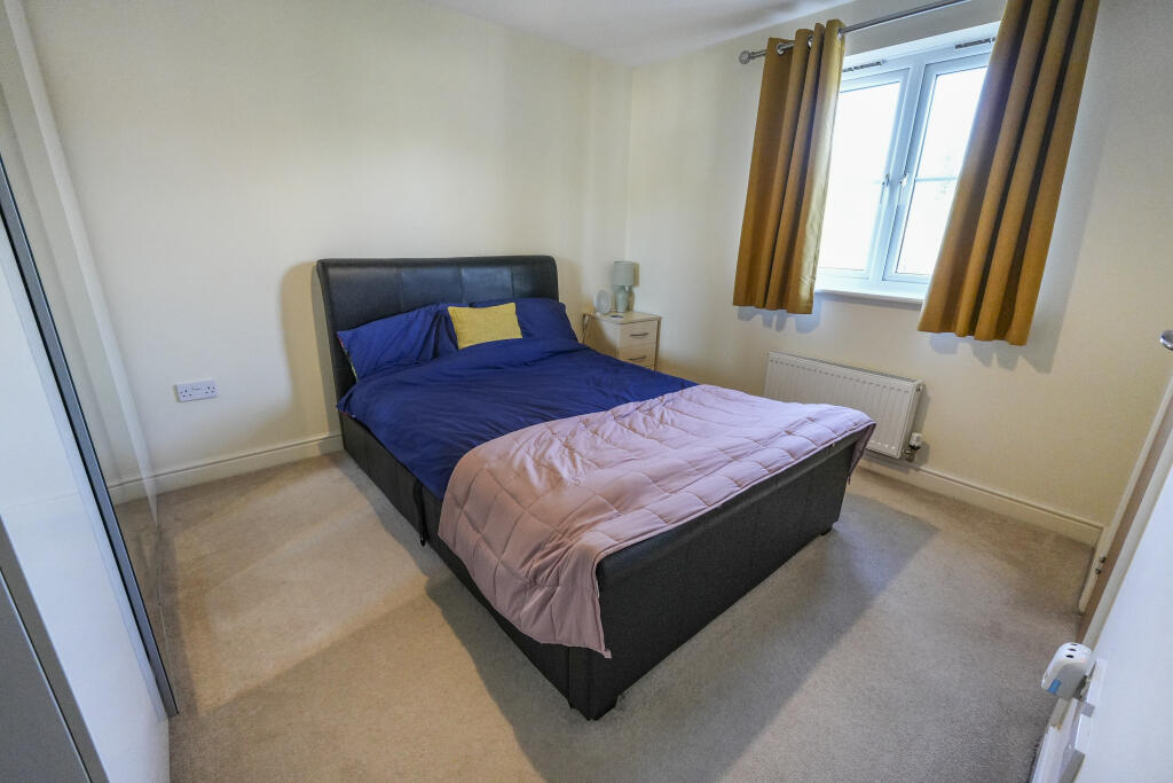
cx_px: 586
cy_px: 392
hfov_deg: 100.4
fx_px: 489
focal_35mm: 15
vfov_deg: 77.3
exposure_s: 1/160
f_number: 4
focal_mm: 10
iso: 2000
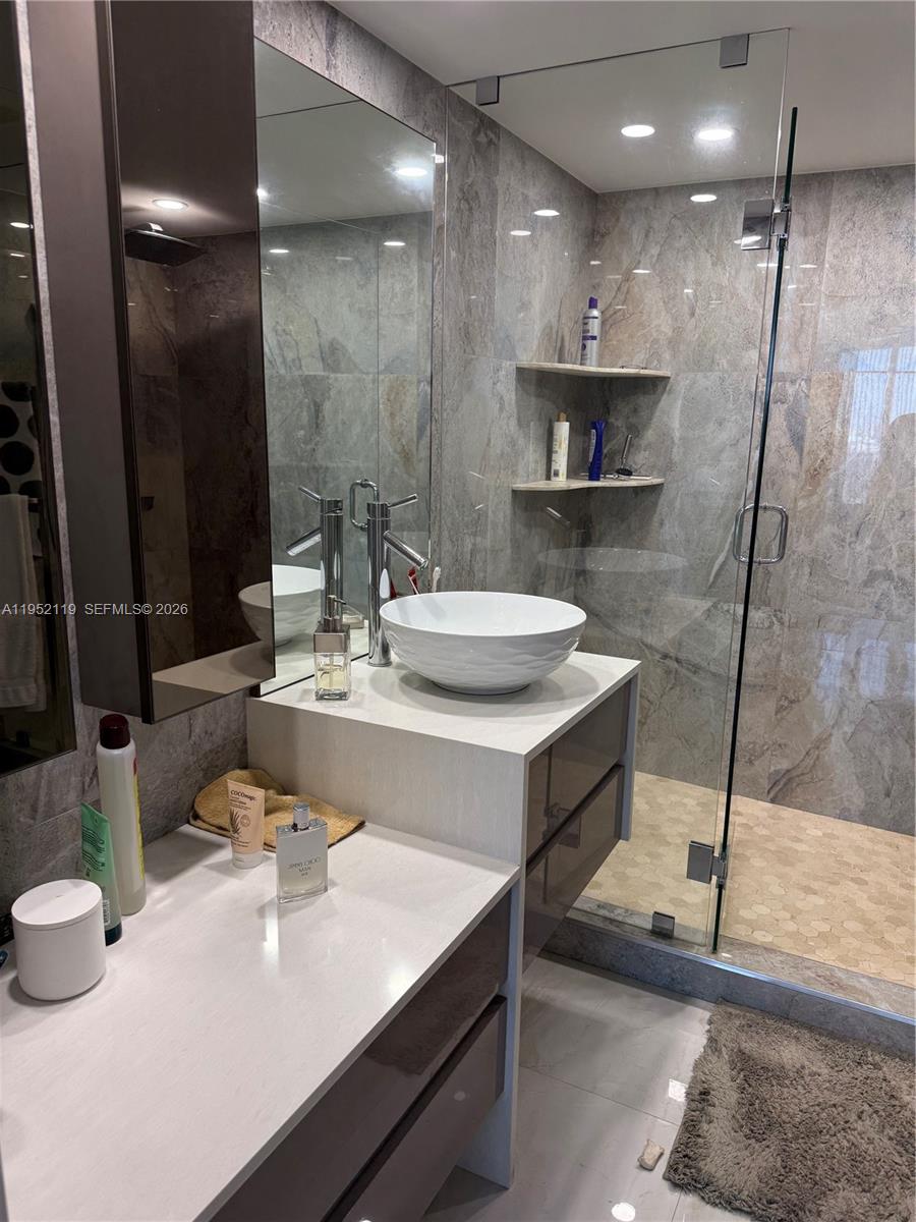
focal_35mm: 24
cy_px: 611
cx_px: 458
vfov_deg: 71.6
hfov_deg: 56.8
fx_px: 847
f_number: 1.78
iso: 100
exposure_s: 1/120
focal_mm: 6.76
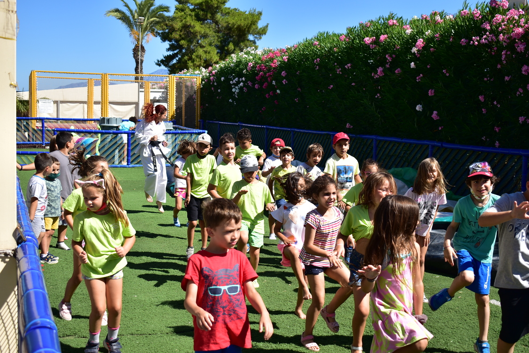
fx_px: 683
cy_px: 176
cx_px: 264
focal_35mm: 46
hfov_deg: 42.3
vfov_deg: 29.0
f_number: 4.2
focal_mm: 31
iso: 100
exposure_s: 1/640
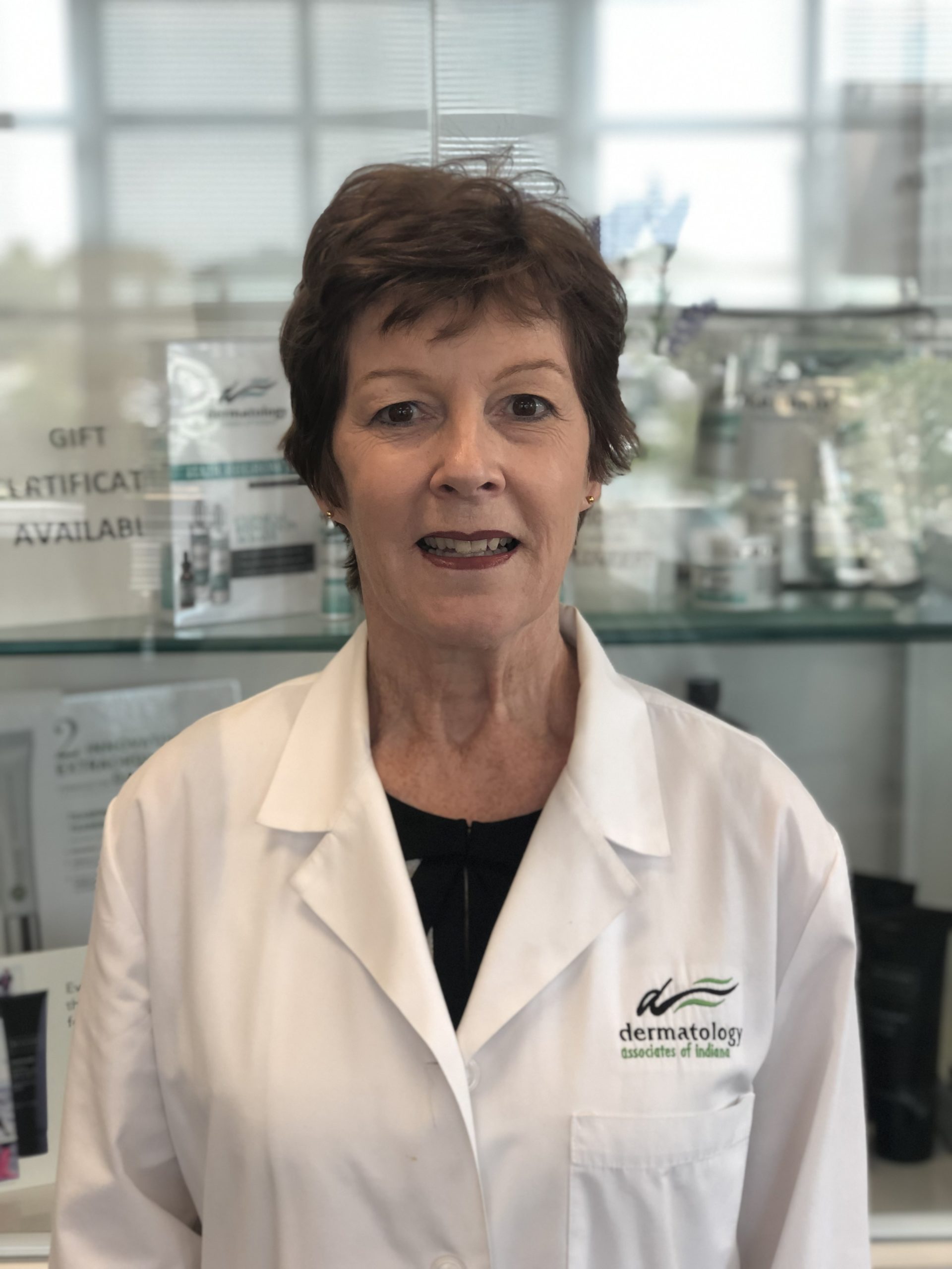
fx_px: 2090
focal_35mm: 57
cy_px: 634
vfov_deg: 33.8
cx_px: 476
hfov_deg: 25.7
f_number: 2.8
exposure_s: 1/30
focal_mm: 6.6
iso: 40
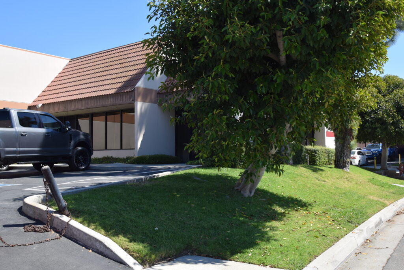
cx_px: 202
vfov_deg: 36.9
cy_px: 135
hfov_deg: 53.1
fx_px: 404
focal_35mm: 36
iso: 200
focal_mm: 24
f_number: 8
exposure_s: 1/250
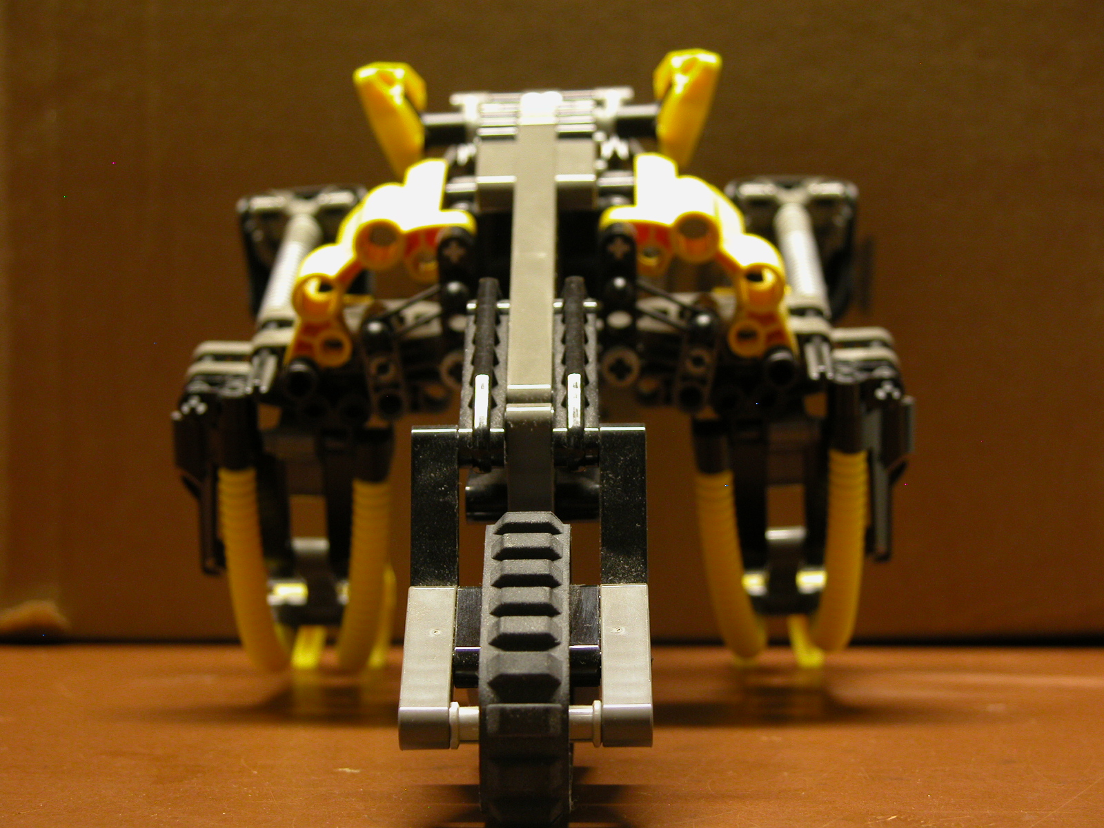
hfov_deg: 18.5
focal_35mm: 106
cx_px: 552
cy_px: 414
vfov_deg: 14.0
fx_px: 3381
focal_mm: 27.3
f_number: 3.7
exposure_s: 1/4.5
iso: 199
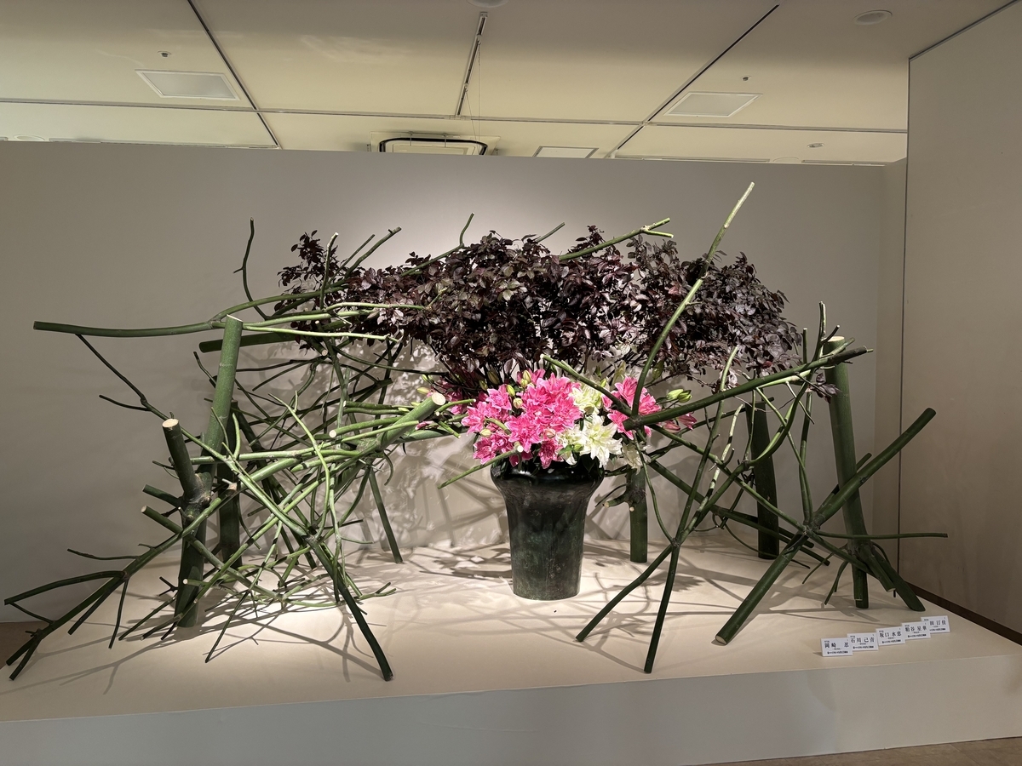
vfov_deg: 53.1
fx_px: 768
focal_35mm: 26
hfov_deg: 67.3
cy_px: 383
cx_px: 511
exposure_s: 1/50
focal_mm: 5.96
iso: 125
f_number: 1.6
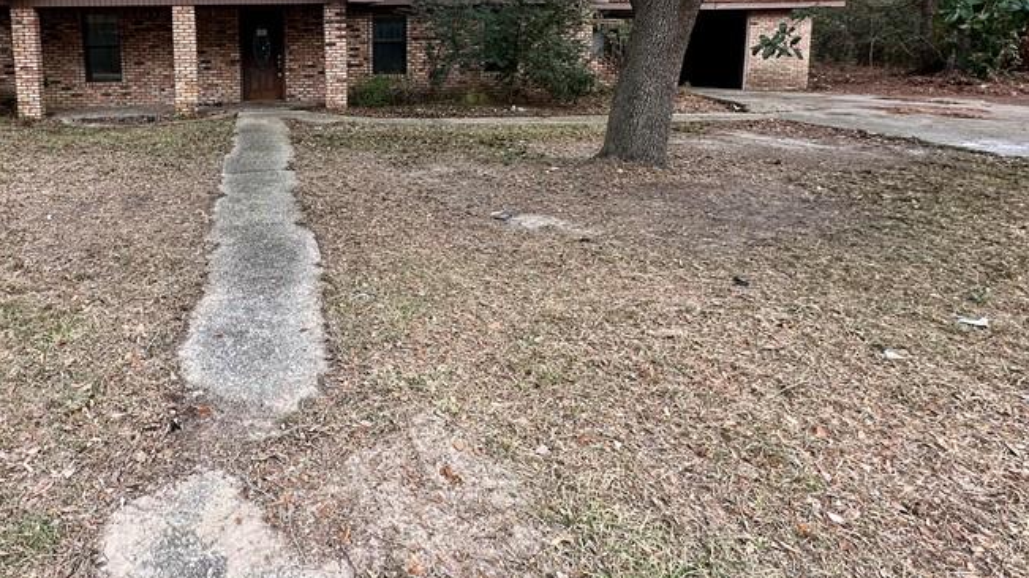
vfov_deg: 45.4
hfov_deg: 73.5
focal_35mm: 24
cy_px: 120
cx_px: 326
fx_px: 655
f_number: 2.2
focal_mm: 2.22
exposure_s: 1/151
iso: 40
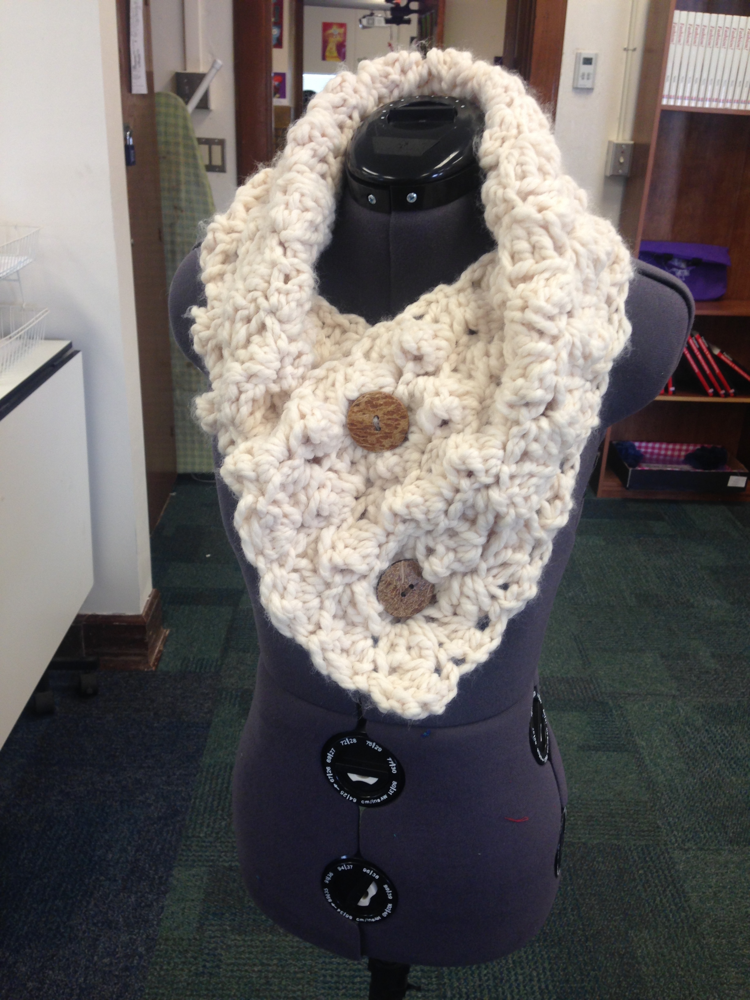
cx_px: 375
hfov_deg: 42.9
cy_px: 500
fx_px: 953
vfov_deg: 55.4
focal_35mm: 33
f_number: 2.4
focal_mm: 4.12
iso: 50
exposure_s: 1/30
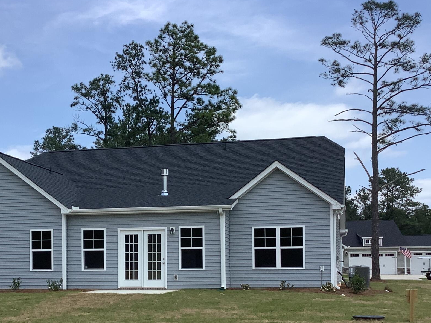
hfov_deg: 32.4
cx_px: 146
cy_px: 256
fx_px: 735
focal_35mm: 59
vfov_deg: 24.4
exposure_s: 1/1431
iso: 25
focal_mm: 3.3
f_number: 2.4
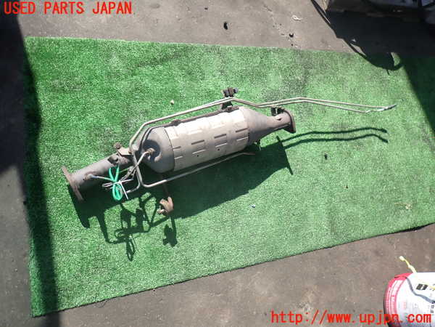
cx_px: 218
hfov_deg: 69.4
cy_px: 164
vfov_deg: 54.9
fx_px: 314
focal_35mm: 25
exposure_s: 1/125
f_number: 5.6
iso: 100
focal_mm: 4.5
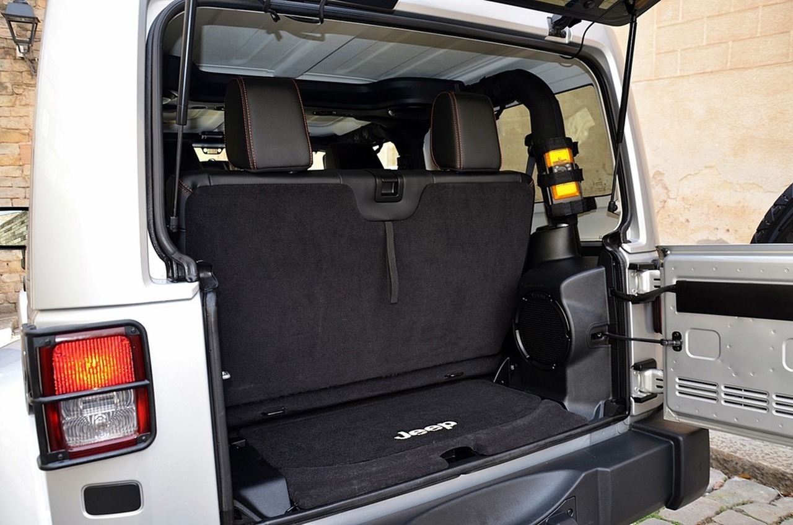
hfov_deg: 67.5
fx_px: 593
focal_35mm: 27
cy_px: 262
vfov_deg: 47.7
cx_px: 396
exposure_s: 1/125
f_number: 3.5
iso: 220
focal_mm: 18
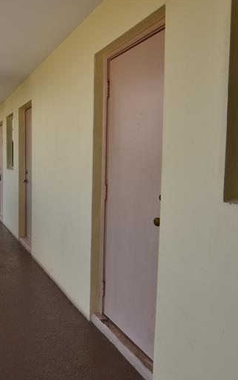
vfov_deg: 61.6
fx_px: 319
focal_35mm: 31
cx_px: 7
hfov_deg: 37.1
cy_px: 187
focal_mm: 13
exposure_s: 1/60
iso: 100
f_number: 11
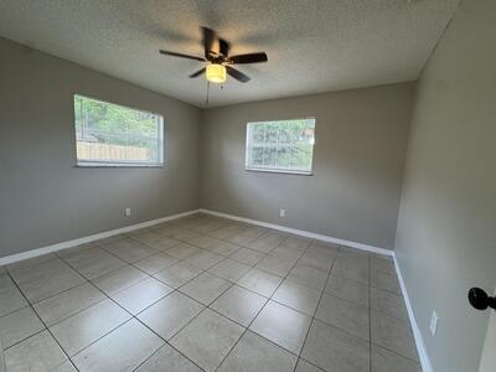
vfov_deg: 85.7
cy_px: 186
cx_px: 248
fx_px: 201
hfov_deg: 102.1
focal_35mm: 14
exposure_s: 1/120
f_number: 2.2
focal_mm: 2.22
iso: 125
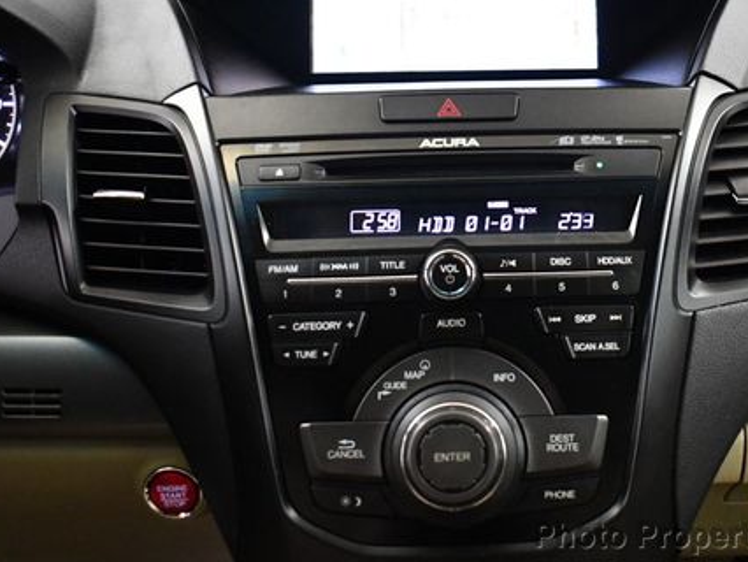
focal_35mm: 52
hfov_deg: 36.3
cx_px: 513
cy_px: 193
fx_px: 1124
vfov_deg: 27.9
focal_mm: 18
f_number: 3.5
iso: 3200
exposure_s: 1/100
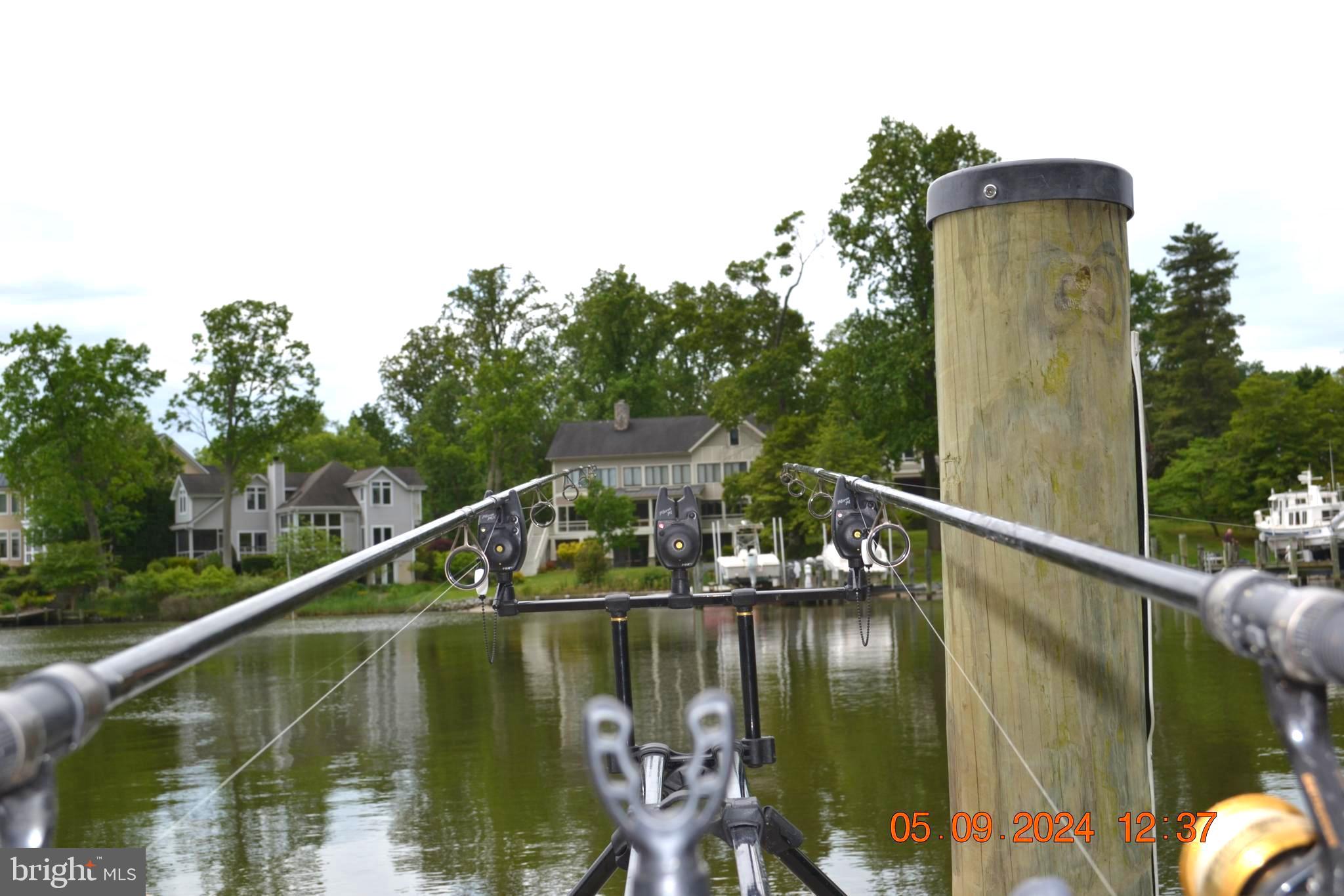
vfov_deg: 29.9
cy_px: 448
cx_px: 672
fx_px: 1680
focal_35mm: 45
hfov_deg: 43.6
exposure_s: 1/200
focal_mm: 30
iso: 100
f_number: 9
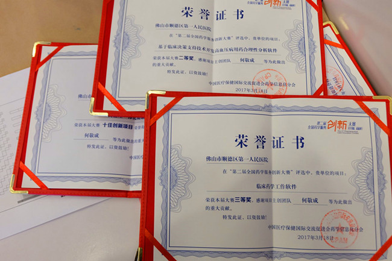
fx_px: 348
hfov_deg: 58.7
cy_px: 130
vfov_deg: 41.1
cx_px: 196
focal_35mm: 32
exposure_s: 1/50
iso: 1600
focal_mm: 21.1
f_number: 4
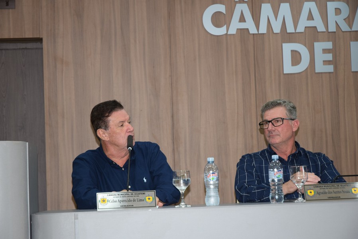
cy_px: 120
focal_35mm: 93
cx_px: 179
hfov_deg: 21.9
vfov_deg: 14.7
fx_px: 925
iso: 800
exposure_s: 1/60
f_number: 4.5
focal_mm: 62
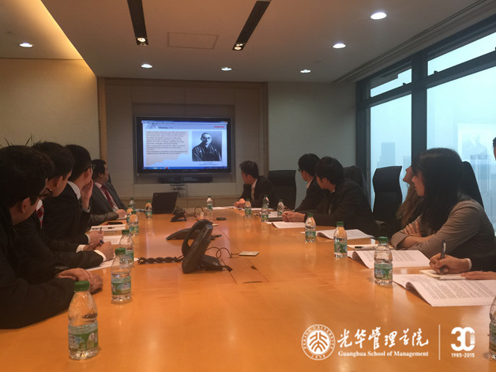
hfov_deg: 60.0
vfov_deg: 46.8
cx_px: 242
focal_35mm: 30
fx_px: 430
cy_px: 184
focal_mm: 4.15
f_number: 2.2
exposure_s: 1/30
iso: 40
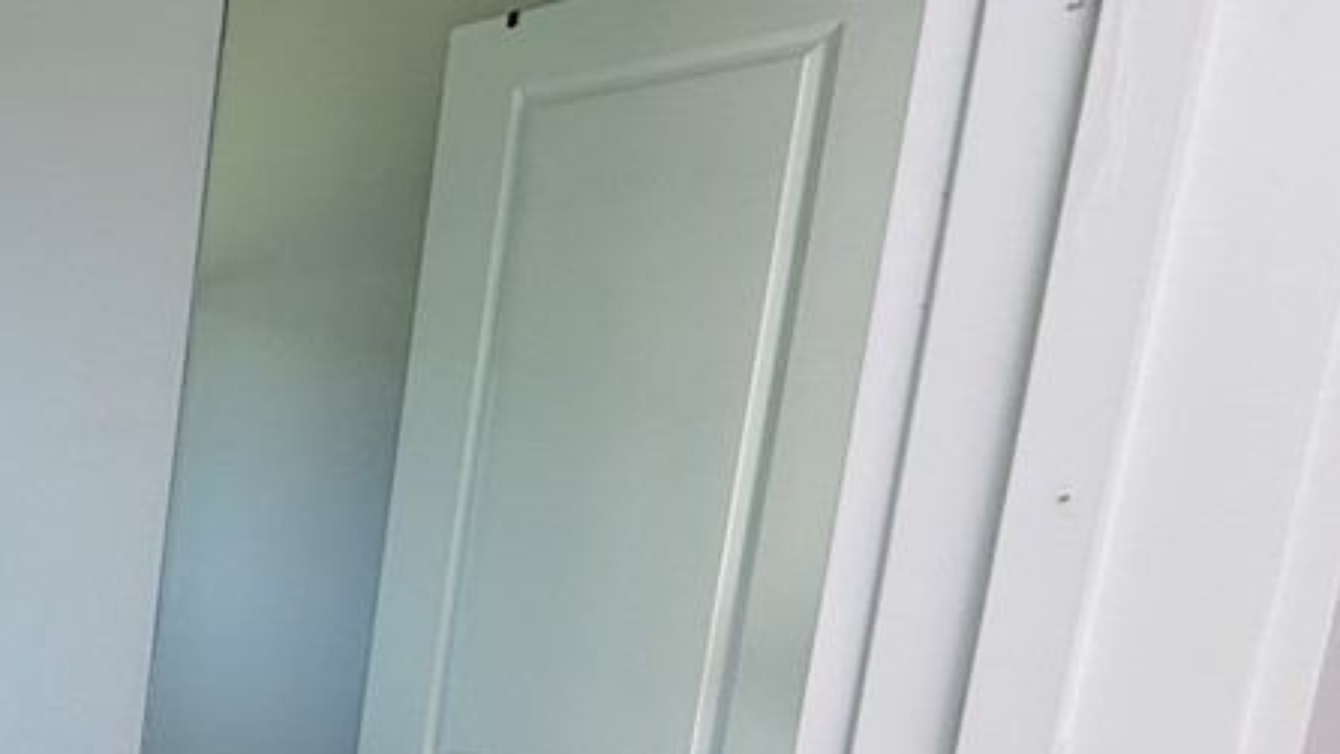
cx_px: -123
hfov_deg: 44.0
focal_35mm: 35
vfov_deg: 31.0
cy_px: 769
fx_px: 1244
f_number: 2.2
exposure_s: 1/99
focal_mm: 2.22
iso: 100
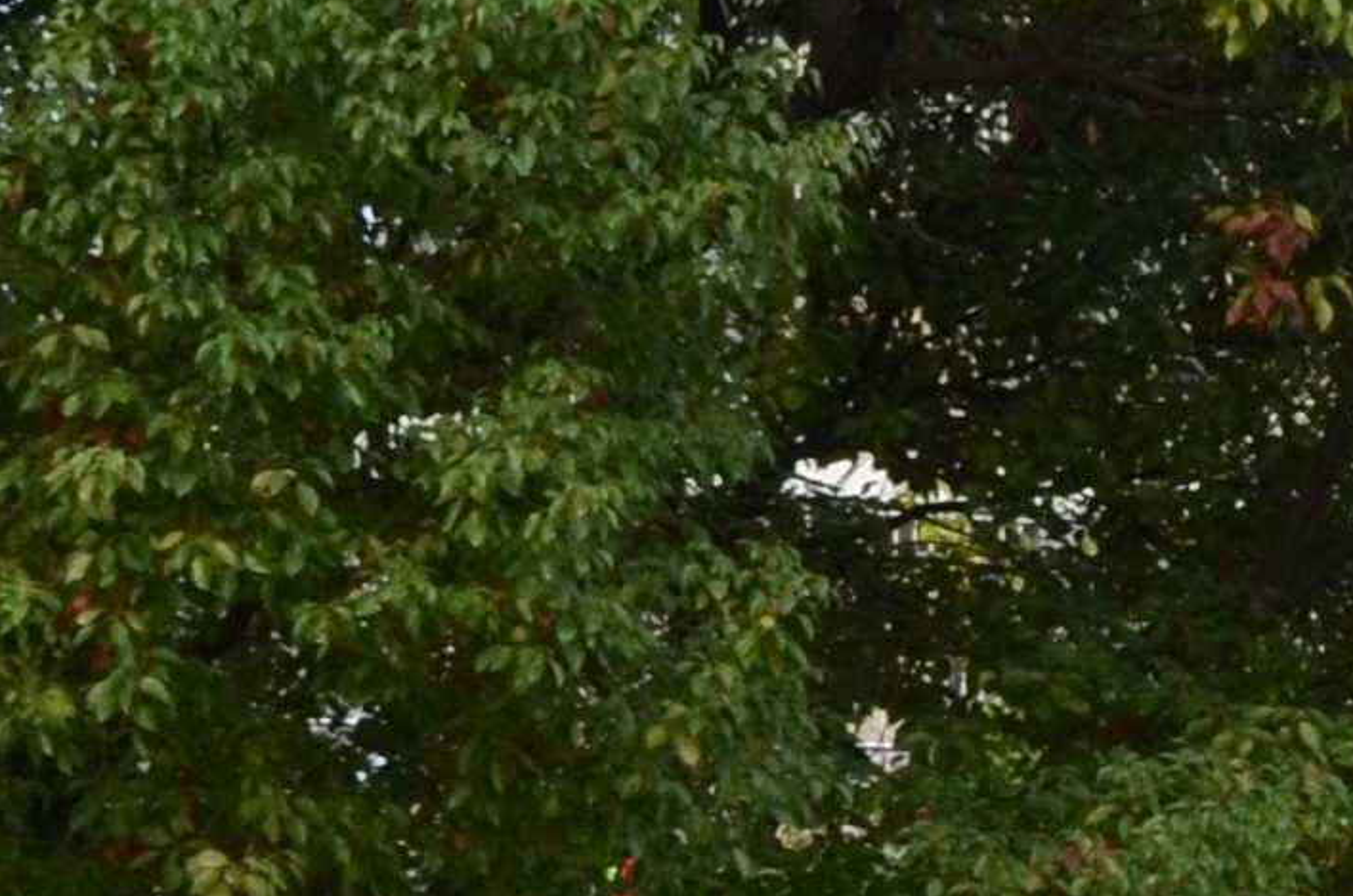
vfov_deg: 4.3
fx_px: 11740
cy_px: 1895
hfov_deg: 6.5
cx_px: 2412
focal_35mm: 313
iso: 200
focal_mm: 30
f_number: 7.1
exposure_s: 1/200
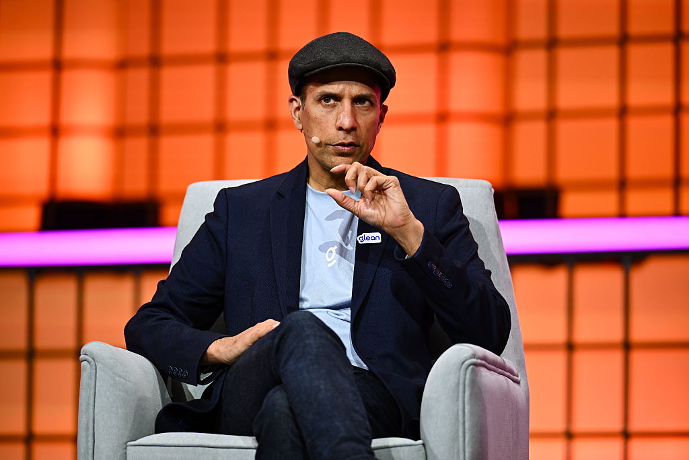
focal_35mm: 260
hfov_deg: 7.9
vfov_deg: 5.3
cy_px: 230
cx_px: 344
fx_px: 4976
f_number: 2.8
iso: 800
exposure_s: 1/250
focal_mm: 260
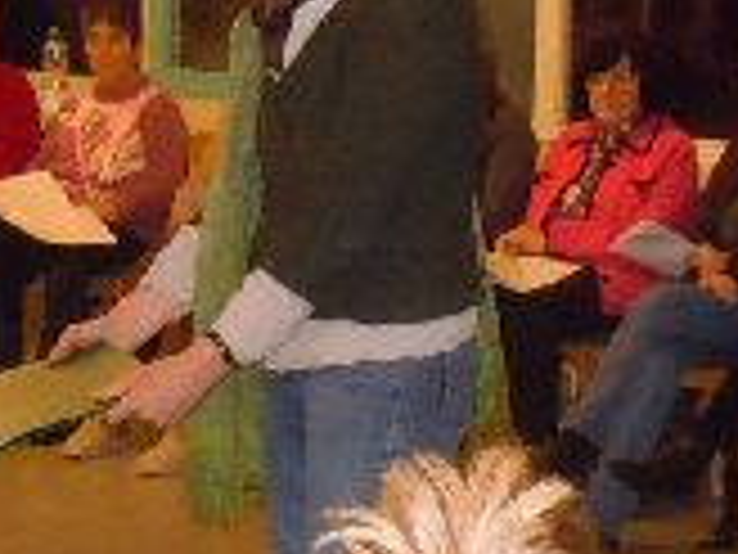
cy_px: 333
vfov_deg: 10.2
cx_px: 531
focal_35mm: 146
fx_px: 3113
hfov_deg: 13.5
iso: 800
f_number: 3.5
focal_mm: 5.4
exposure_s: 1/30
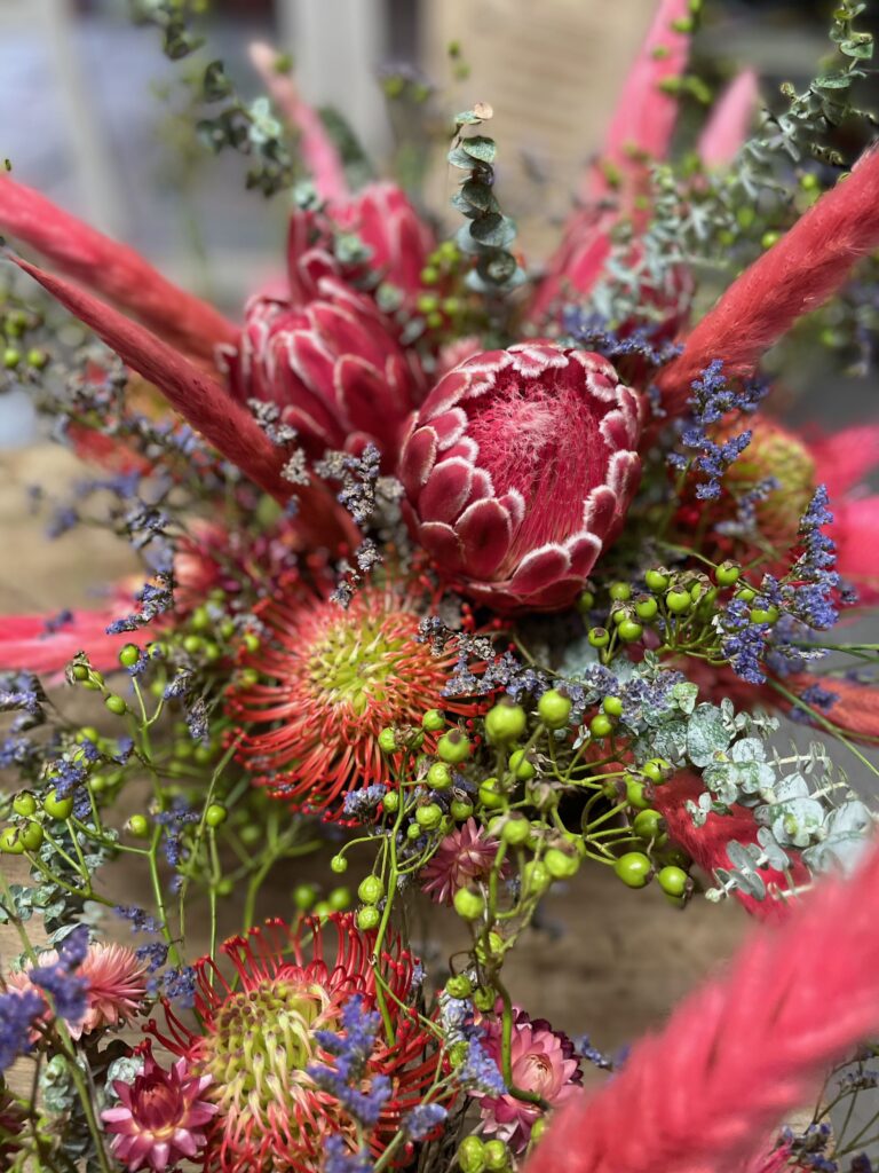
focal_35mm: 26
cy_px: 586
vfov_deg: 67.3
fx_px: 880
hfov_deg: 53.1
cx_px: 440
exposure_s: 1/50
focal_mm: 4.2
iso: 160
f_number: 1.6
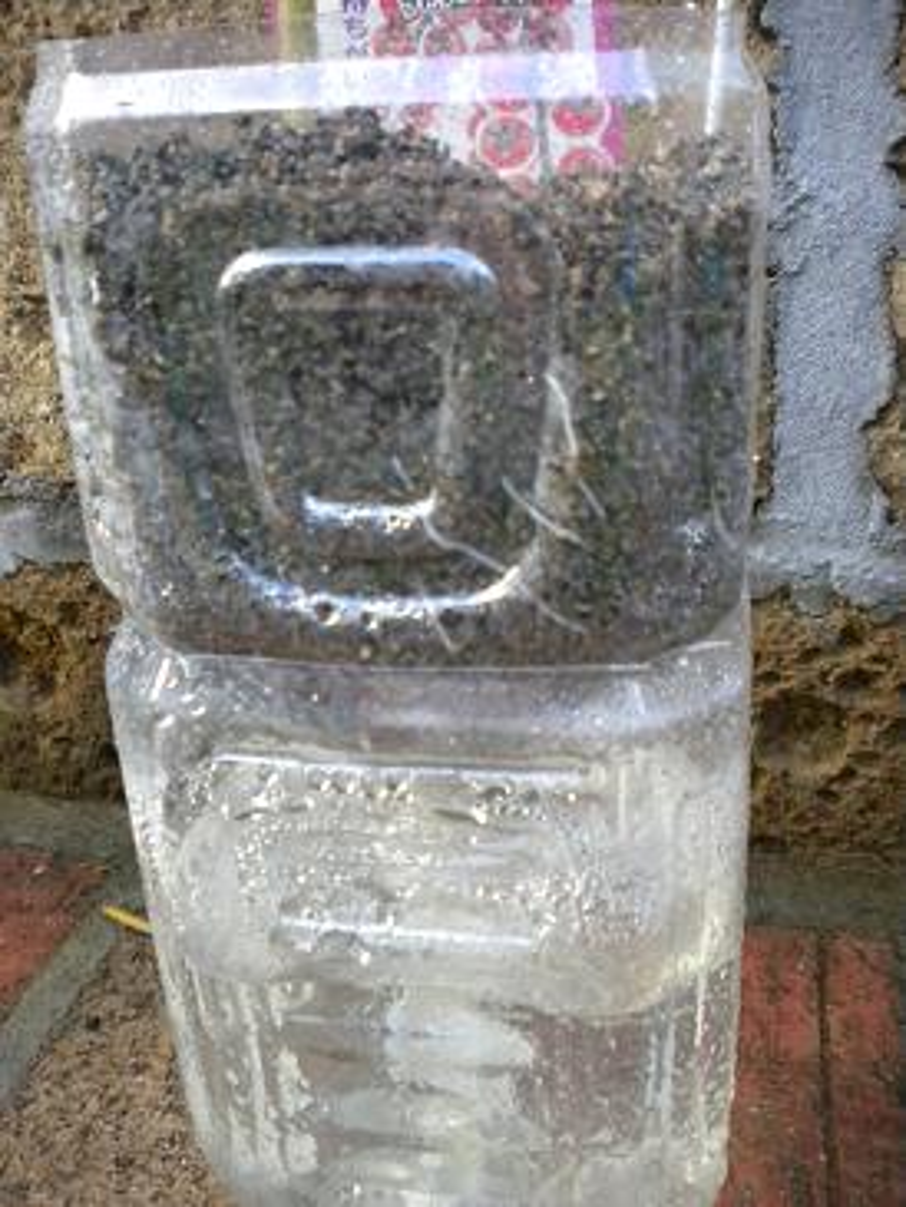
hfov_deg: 40.7
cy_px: 604
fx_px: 1221
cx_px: 453
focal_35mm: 35
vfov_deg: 52.6
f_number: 3.1
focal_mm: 6.3
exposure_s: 1/66.1
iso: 464
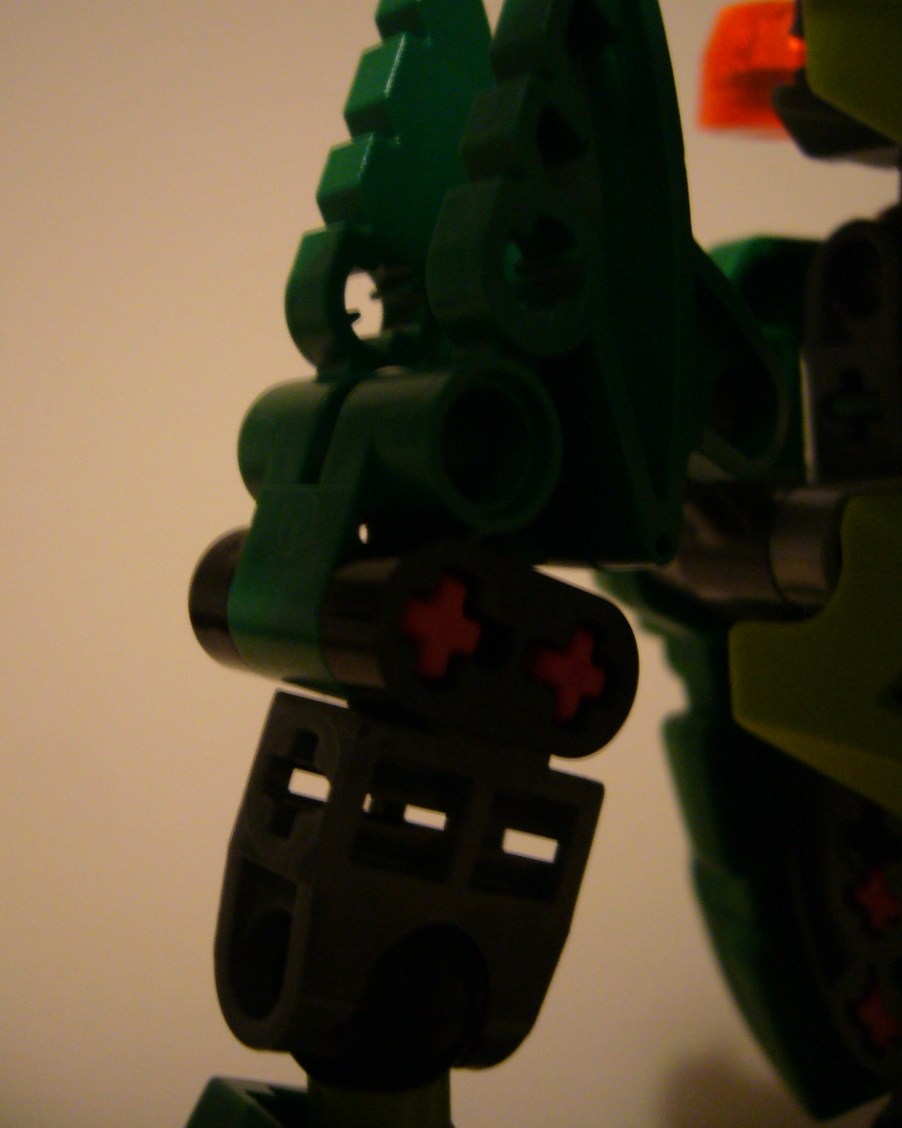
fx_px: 1235
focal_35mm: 37
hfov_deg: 40.1
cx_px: 445
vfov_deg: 49.1
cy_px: 528
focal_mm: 5.8
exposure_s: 1/5
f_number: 2.8
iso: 200
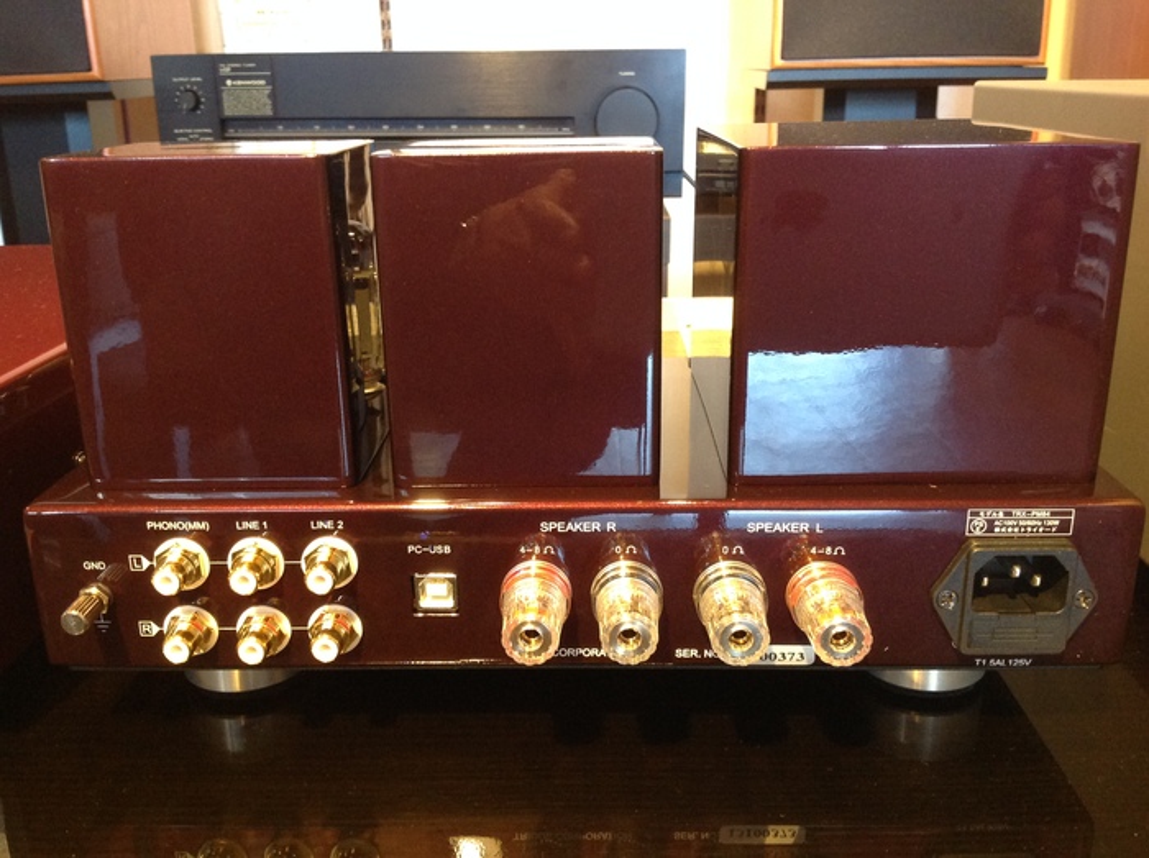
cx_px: 574
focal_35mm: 35
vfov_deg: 40.6
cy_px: 429
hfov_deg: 52.7
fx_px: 1160
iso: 250
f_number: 2.4
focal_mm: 4.28
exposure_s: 1/15
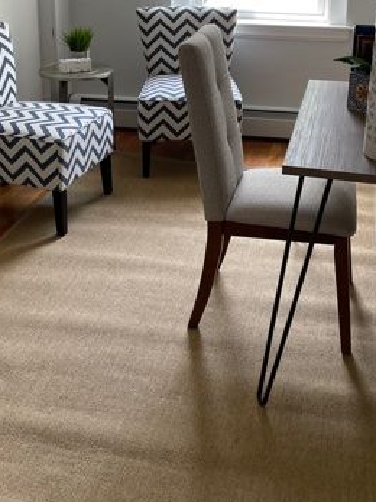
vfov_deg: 38.5
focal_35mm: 48
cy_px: 116
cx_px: 194
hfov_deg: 30.2
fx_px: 696
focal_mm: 4.2
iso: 80
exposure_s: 1/121
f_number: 1.6
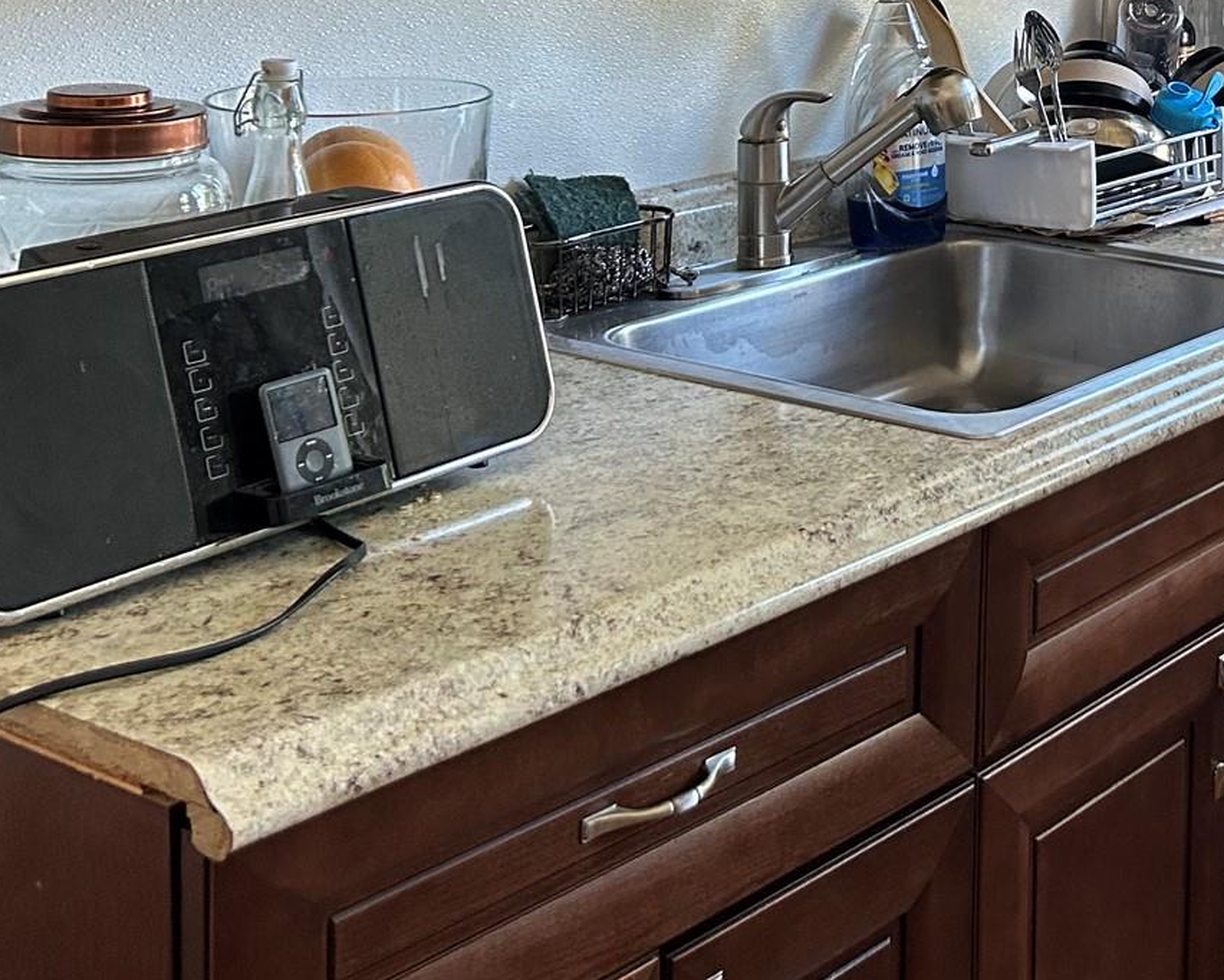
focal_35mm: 61
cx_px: 1152
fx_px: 2210
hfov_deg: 29.4
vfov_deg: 24.1
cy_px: 40
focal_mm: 5.7
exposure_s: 1/60
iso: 200
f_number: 1.5
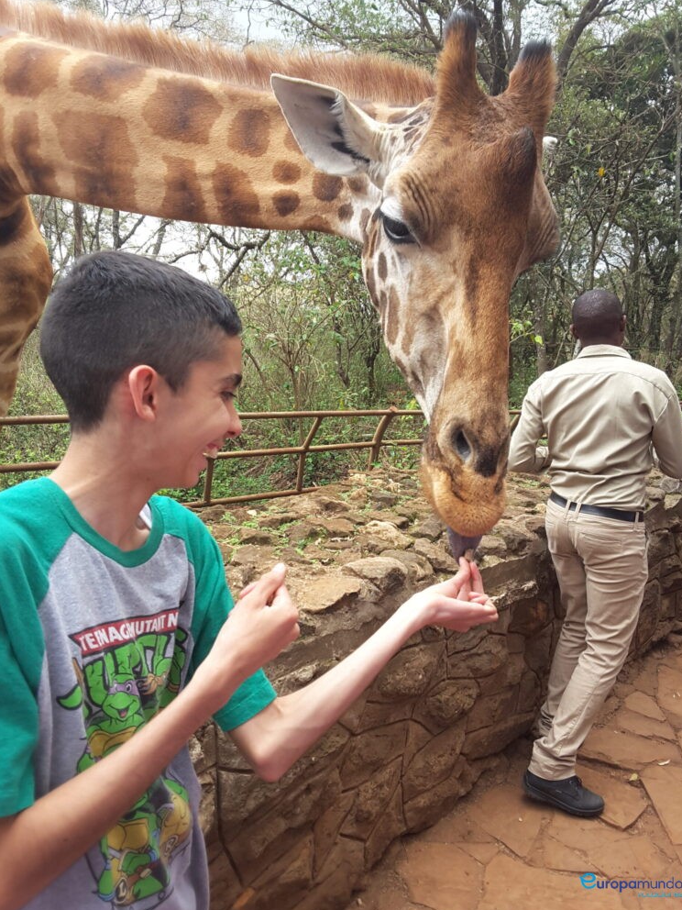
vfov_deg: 56.8
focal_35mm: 32
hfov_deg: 44.2
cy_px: 446
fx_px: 841
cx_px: 350
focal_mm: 2.9
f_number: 1.9
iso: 40
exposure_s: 1/246
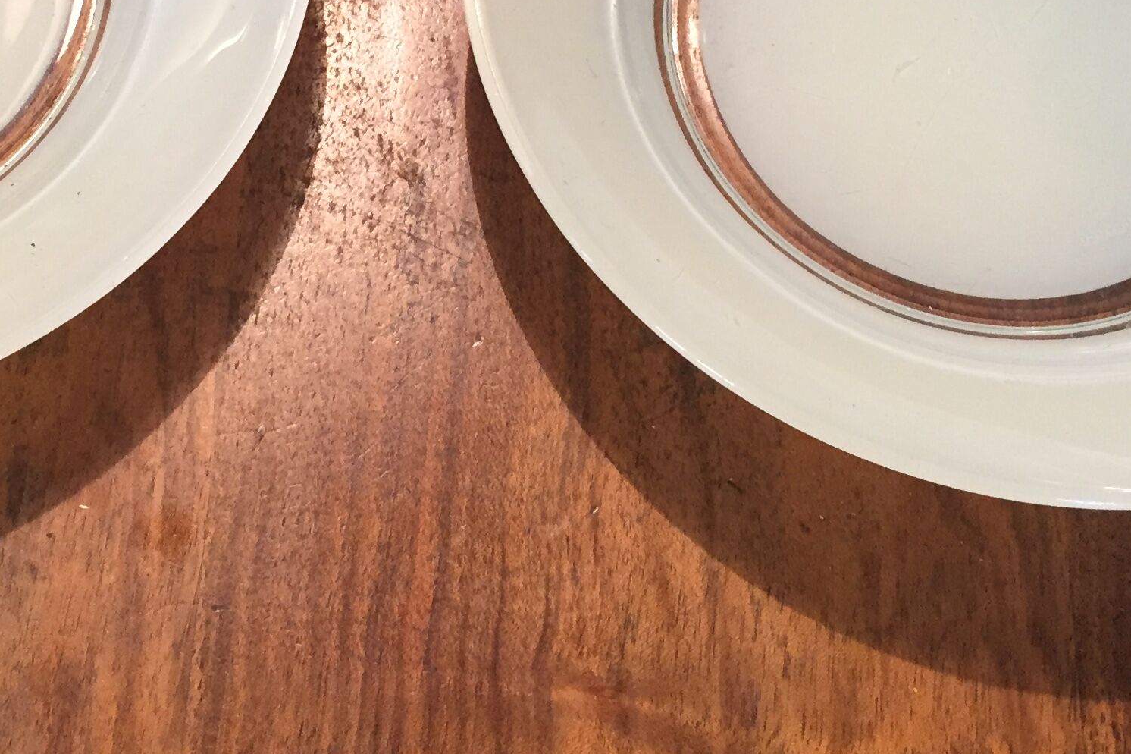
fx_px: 2073
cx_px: 339
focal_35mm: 66
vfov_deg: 20.2
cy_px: 82
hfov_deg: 30.2
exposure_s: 1/33
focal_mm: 4.15
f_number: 2.2
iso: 200
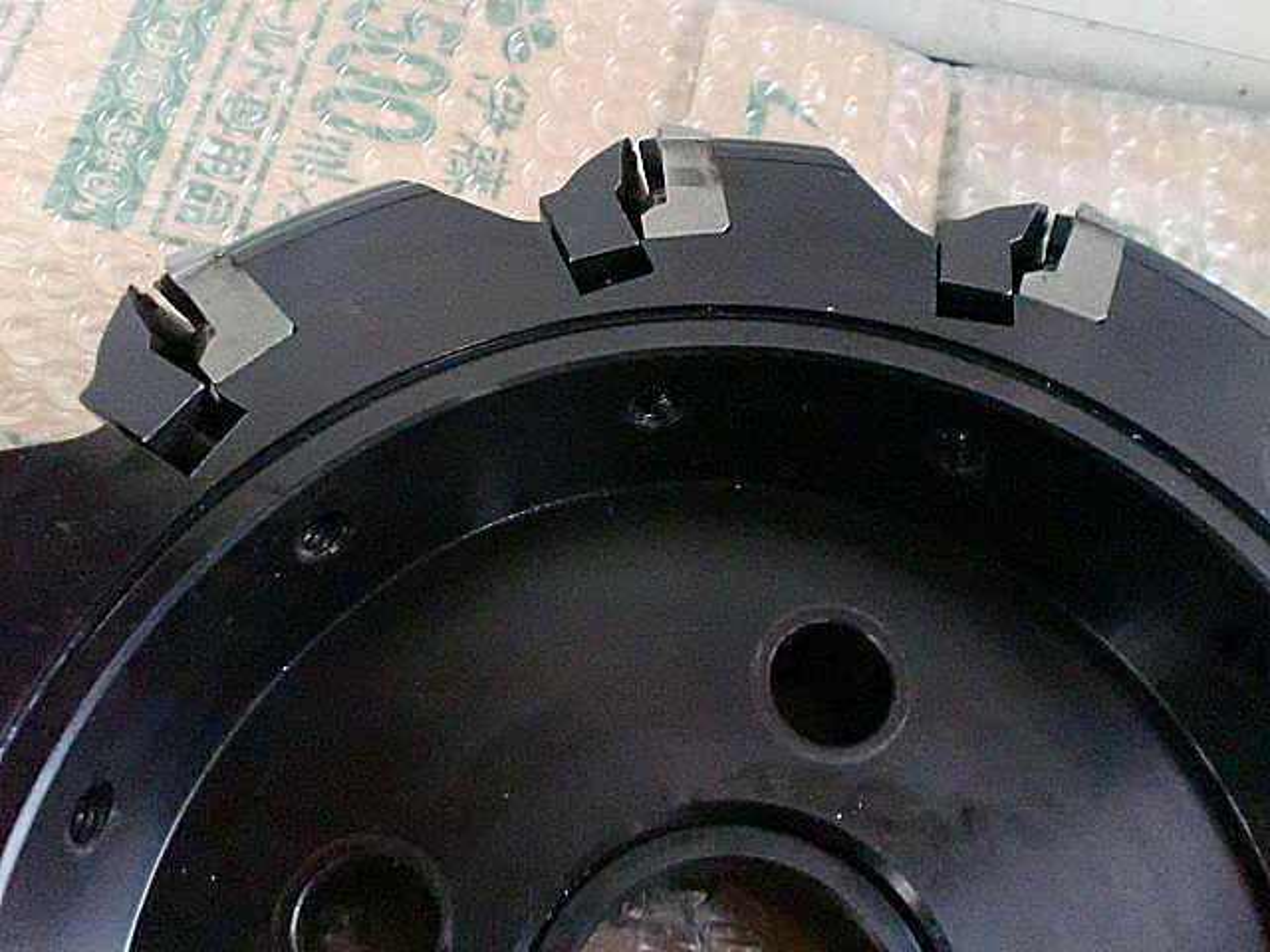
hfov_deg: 52.6
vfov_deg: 40.7
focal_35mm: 35
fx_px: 1284
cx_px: 635
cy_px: 476
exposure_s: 1/50
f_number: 3.1
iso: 1600
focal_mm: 6.3
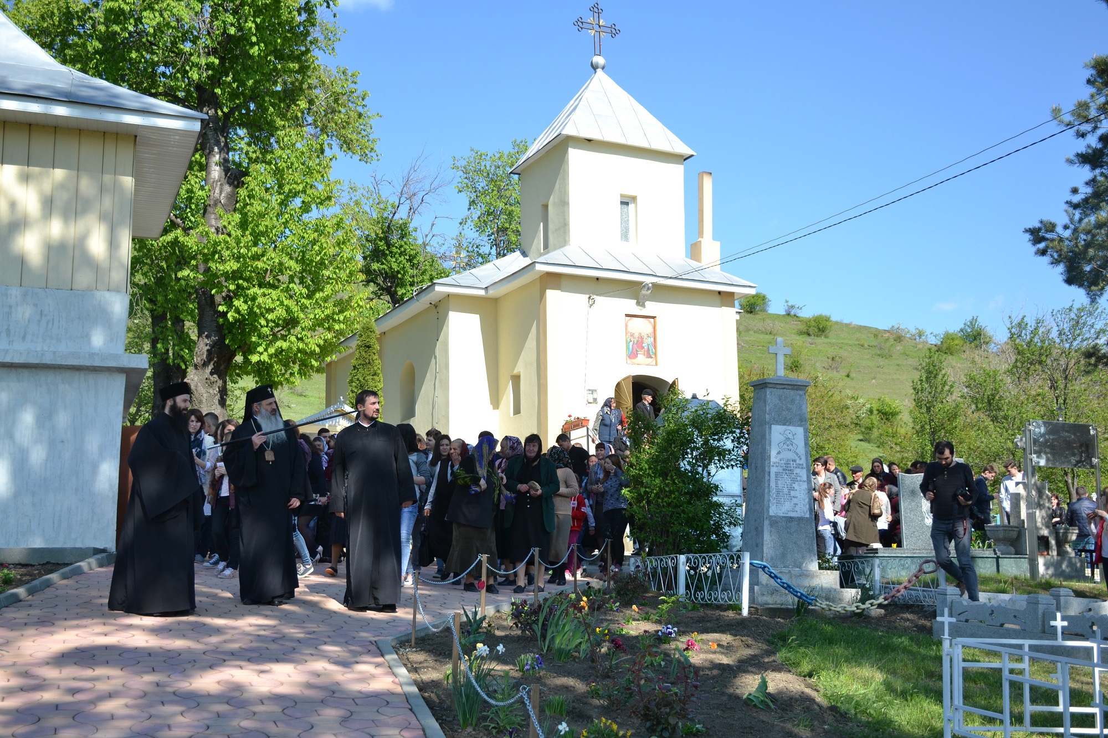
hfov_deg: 47.9
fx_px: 1246
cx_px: 554
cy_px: 369
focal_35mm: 40
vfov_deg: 33.0
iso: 200
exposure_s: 1/640
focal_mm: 27
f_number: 5.6
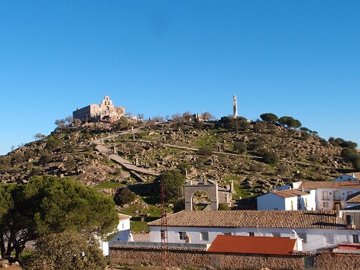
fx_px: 427
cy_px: 135
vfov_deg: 35.2
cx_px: 180
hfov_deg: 45.7
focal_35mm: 41
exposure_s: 1/1600
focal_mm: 8.99
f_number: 3.2
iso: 100
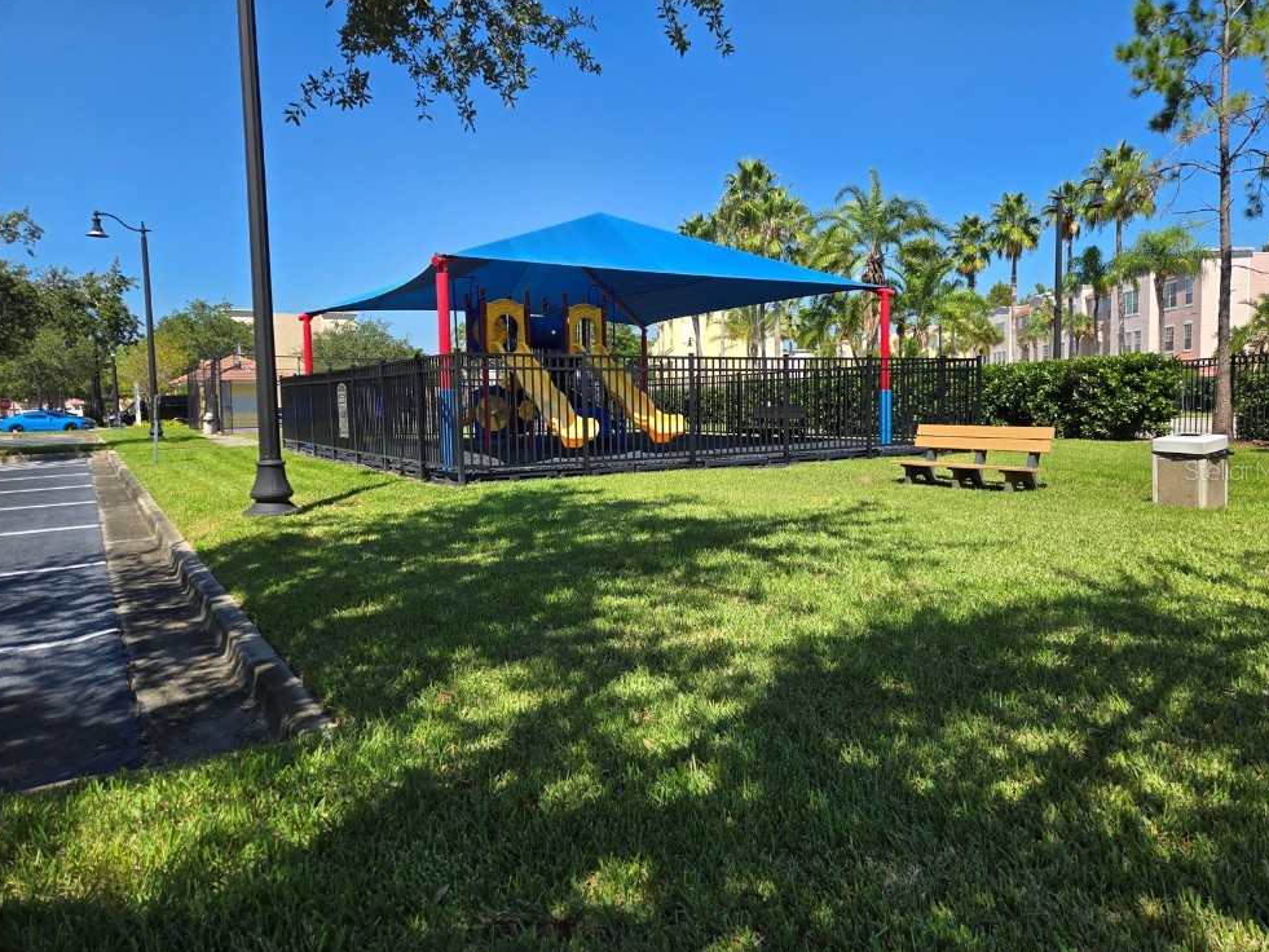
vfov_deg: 56.8
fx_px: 880
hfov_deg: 71.6
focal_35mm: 24
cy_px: 470
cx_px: 644
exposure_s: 1/1332
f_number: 1.8
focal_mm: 5.4
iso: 25
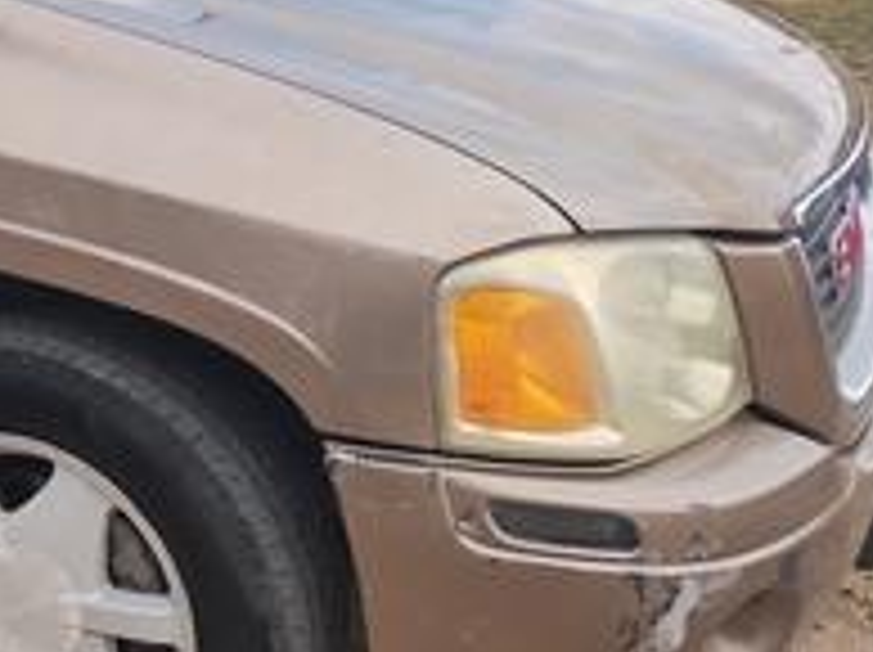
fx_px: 1637
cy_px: 216
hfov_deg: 25.8
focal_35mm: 65
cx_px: -248
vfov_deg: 22.4
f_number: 1.7
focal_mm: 4.71
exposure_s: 1/2529
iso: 102
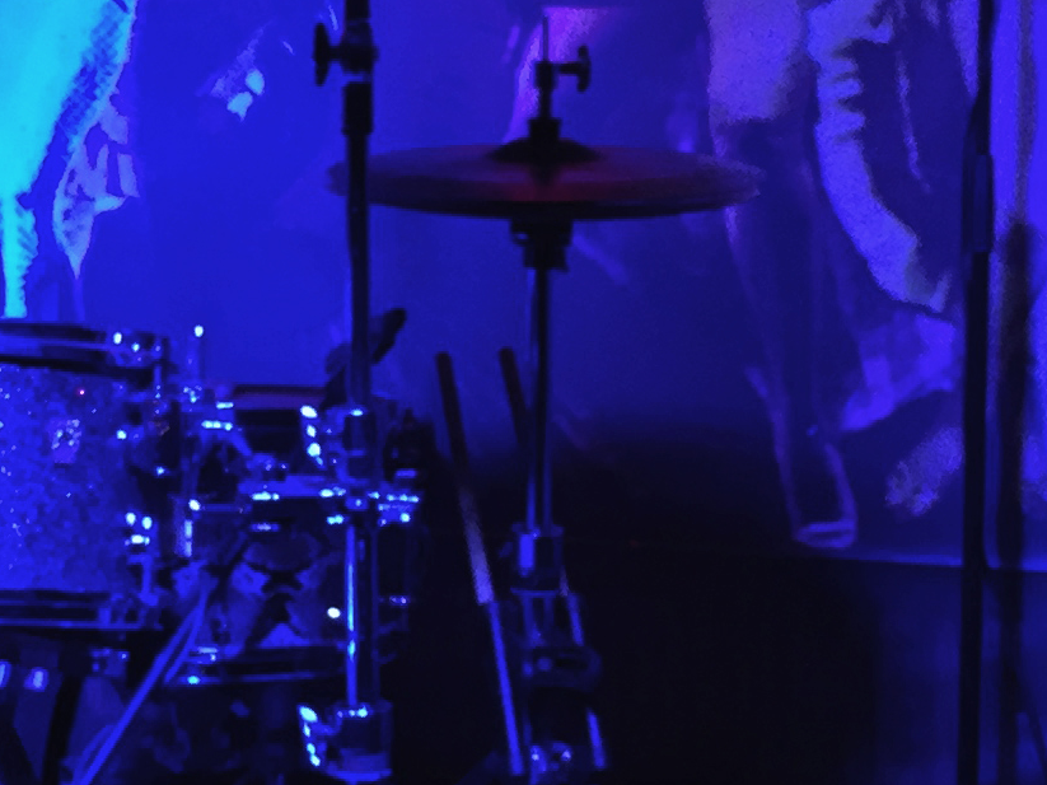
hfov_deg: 17.0
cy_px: 331
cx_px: 248
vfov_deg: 12.9
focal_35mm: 115
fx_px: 3478
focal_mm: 4.15
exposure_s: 1/33
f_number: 2.2
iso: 50
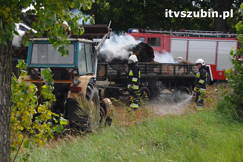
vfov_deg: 14.0
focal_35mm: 98
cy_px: 81
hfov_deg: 20.9
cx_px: 122
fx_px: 657
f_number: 8
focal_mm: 65
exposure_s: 1/1000
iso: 800
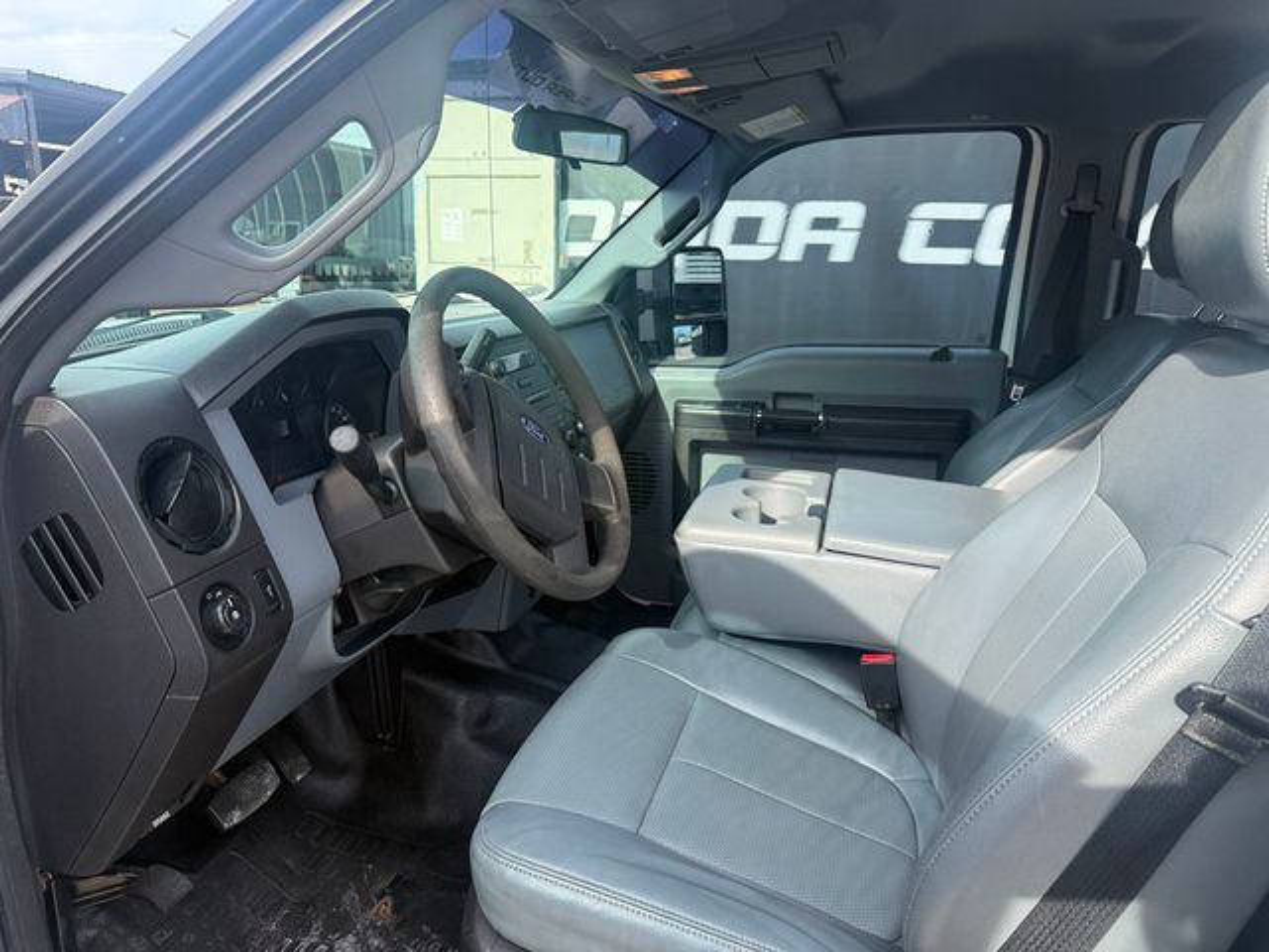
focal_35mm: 24
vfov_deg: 56.8
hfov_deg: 71.6
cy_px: 476
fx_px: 880
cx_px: 634
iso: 100
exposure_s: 1/992
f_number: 1.78
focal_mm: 6.76
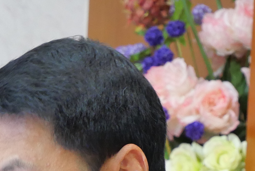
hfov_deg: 5.0
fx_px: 2920
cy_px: 243
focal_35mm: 412
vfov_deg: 3.3
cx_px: 1
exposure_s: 1/8
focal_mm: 52
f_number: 5.6
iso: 1000
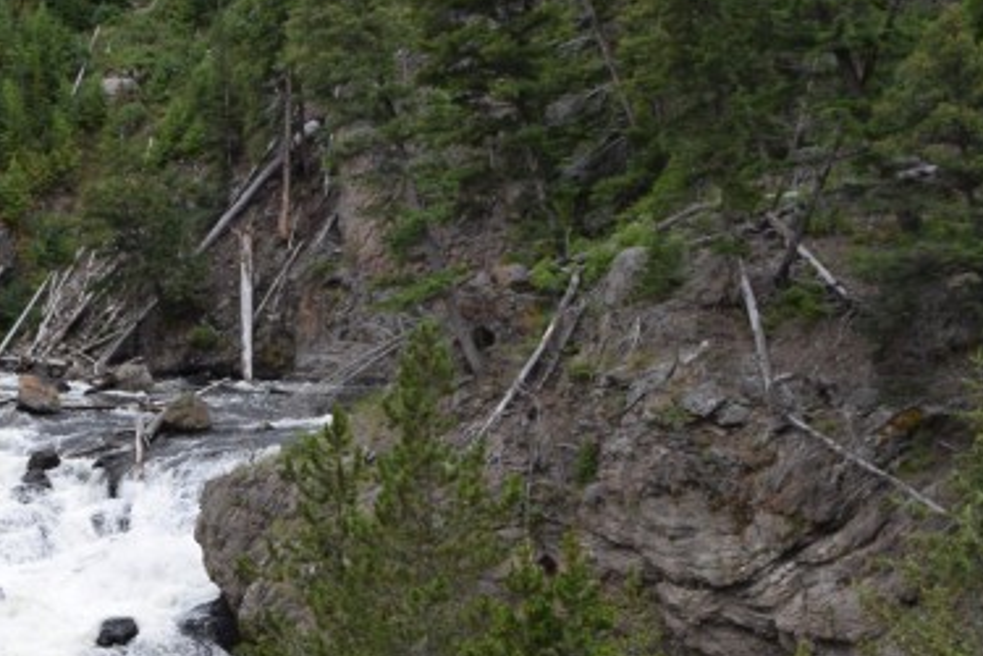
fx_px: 2457
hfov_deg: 20.8
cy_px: 601
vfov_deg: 15.0
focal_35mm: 90
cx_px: -254
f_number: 8
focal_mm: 22
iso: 400
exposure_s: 1/250
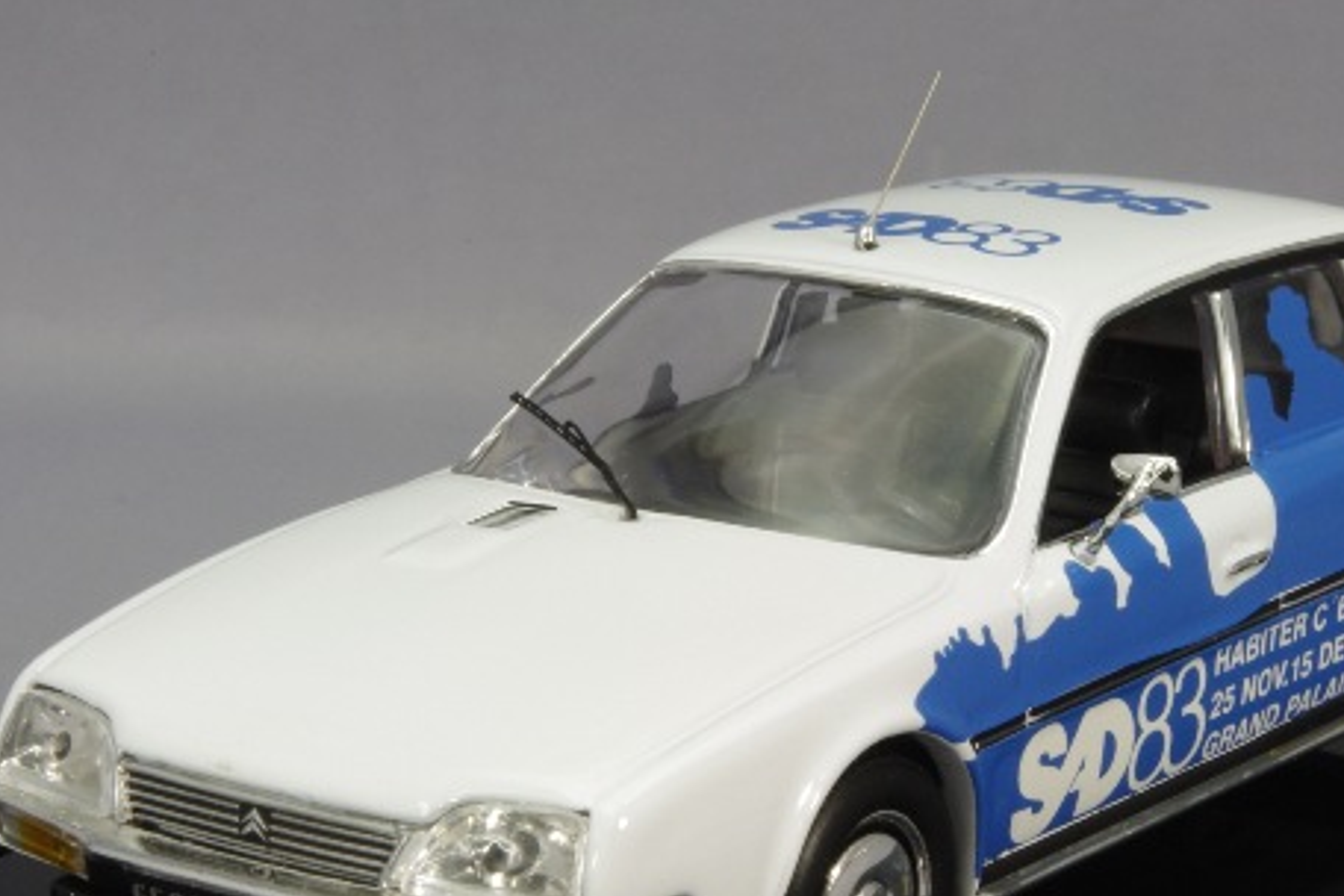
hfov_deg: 17.8
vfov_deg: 11.9
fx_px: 4293
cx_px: 777
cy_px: 557
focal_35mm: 115
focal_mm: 55
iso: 400
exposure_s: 1/2
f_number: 36
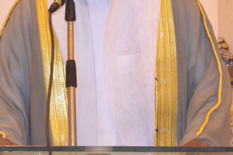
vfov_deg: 5.2
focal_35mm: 263
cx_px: 114
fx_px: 1702
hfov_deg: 7.8
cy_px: 11
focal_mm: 92
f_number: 10
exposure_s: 1/160
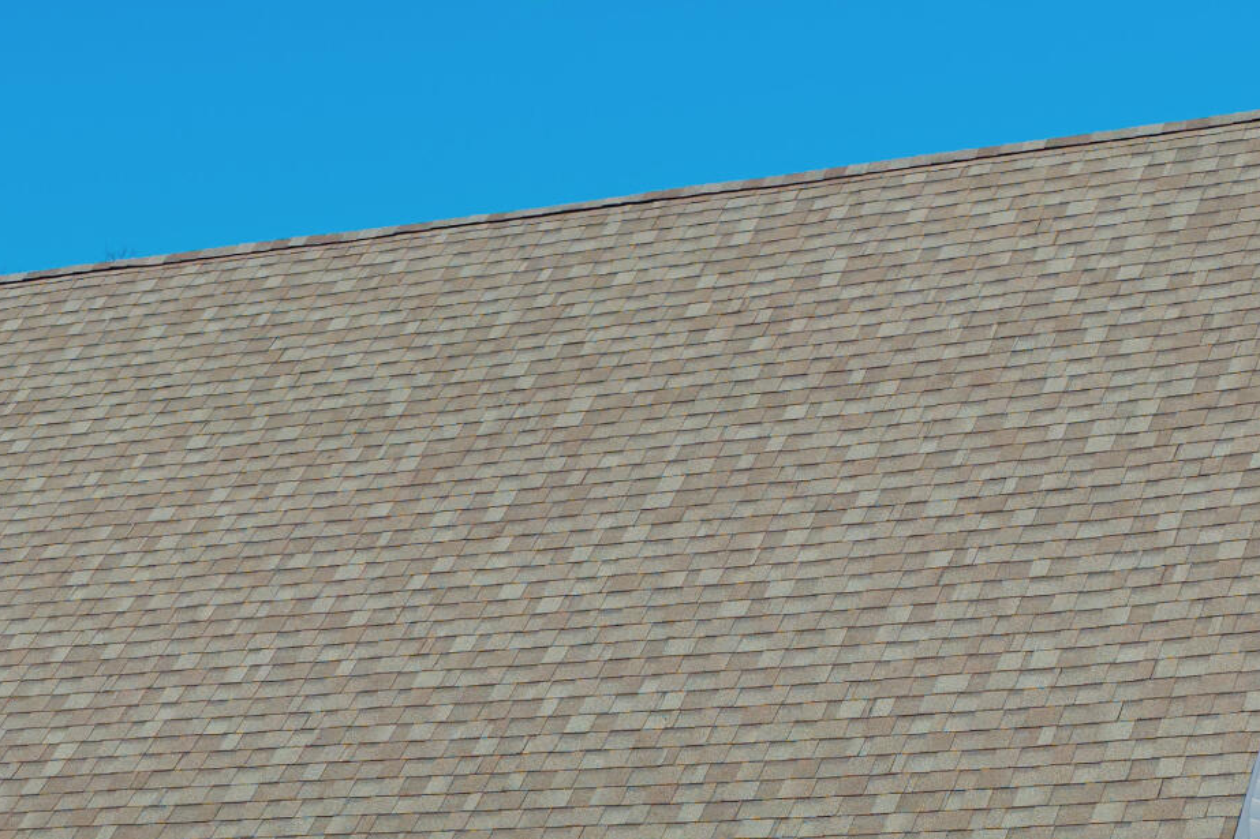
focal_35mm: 91
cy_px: 1078
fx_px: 3184
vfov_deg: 14.4
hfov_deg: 22.3
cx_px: 438
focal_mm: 14.4
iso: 200
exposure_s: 1/3200
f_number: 2.8
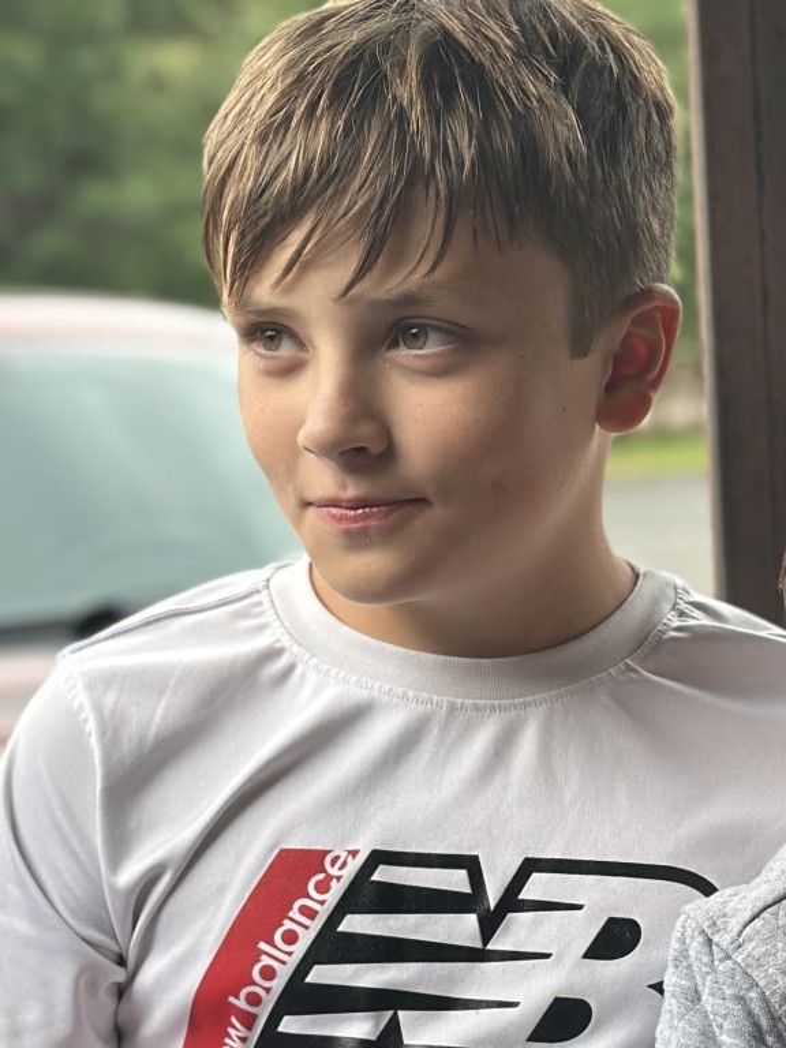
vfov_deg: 39.7
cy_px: 524
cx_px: 393
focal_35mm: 48
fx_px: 1453
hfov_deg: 30.3
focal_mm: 6.86
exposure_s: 1/435
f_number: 1.78
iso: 80
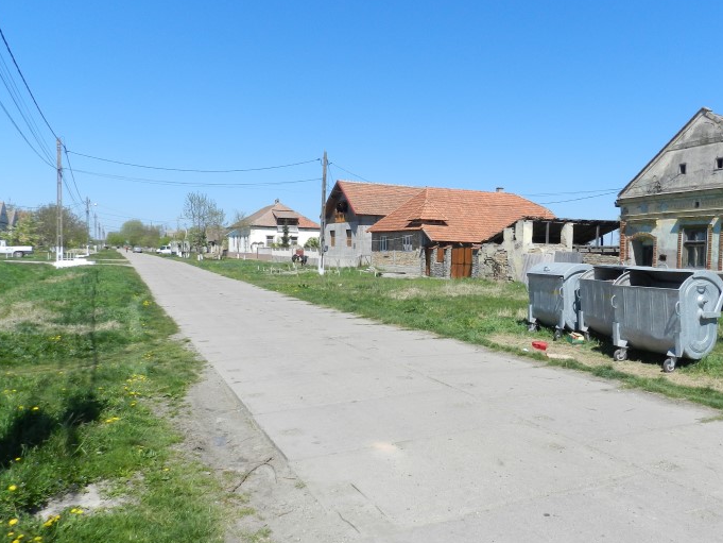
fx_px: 564
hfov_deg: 65.0
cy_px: 279
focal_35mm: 27
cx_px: 413
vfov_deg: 51.4
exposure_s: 1/1000
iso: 160
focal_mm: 4
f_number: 4
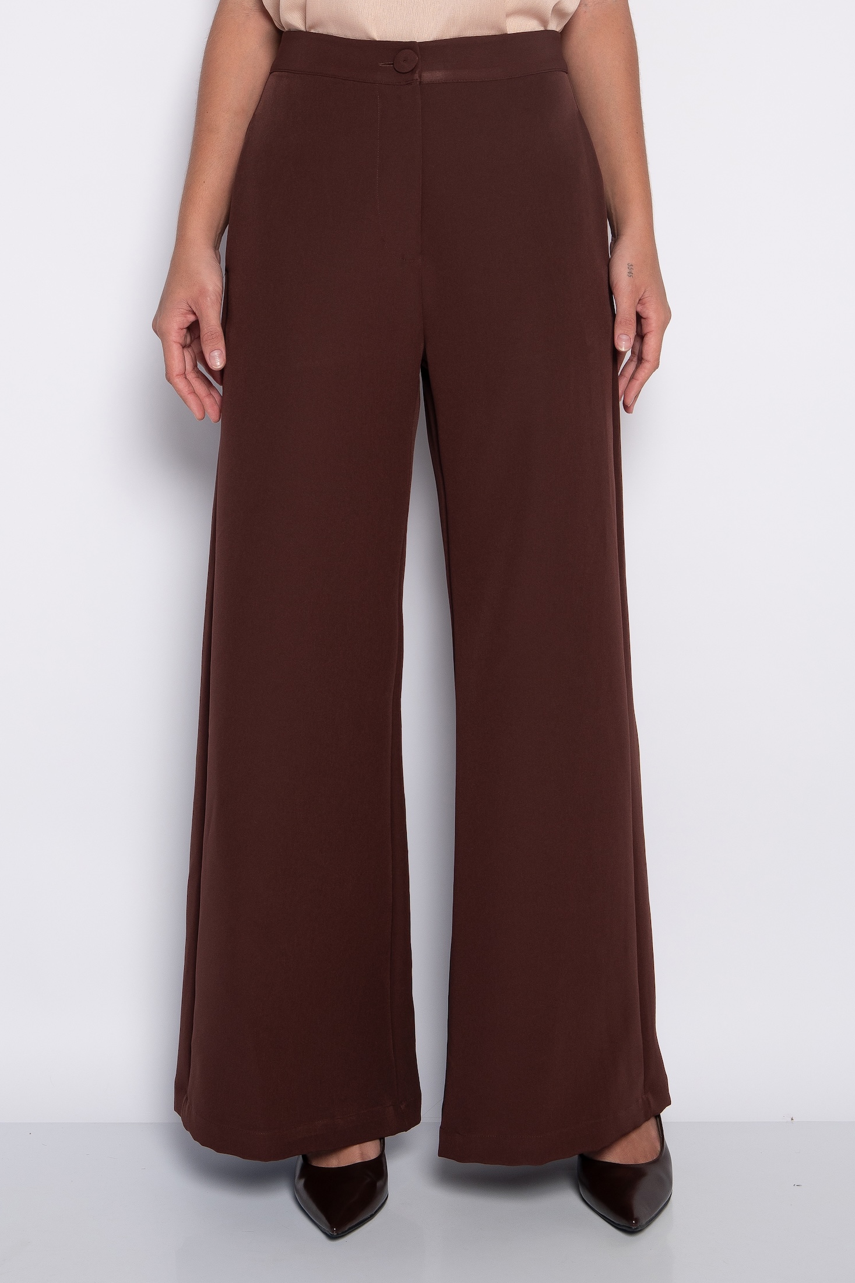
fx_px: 1532
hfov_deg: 31.2
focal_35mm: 43
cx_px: 423
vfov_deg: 45.4
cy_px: 636
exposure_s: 1/160
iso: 200
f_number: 5.6
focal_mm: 42
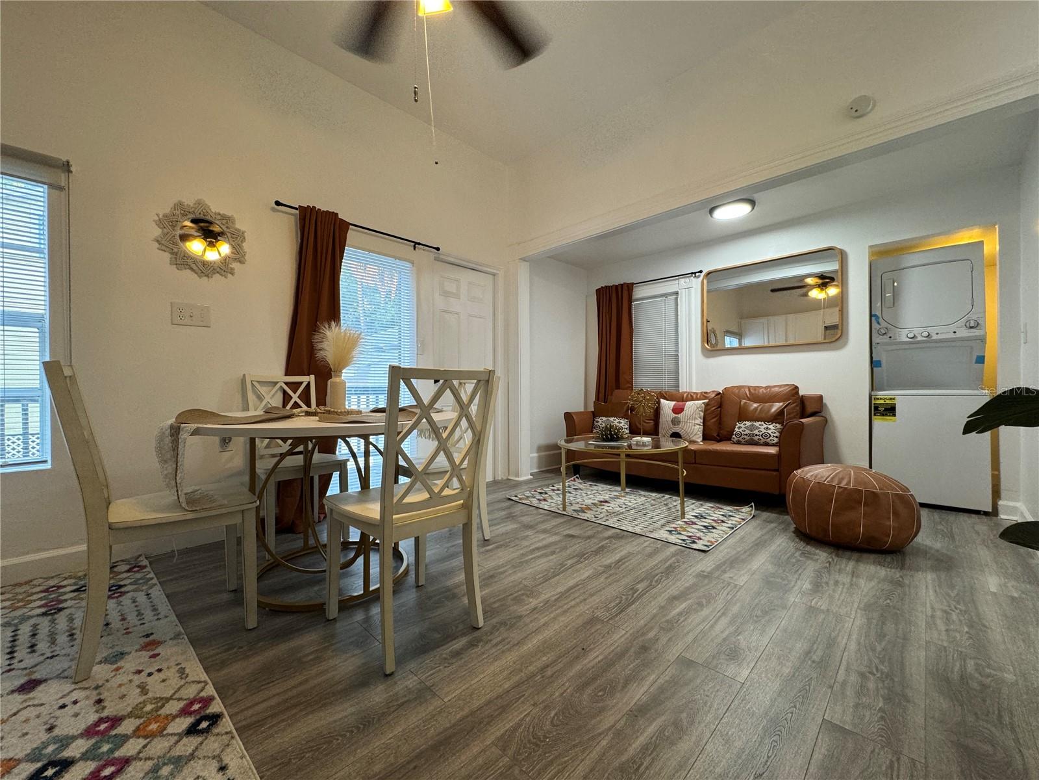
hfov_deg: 102.1
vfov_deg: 85.7
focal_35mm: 14
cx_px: 520
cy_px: 390
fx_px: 420
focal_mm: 2.22
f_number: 2.2
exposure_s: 1/60
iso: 160
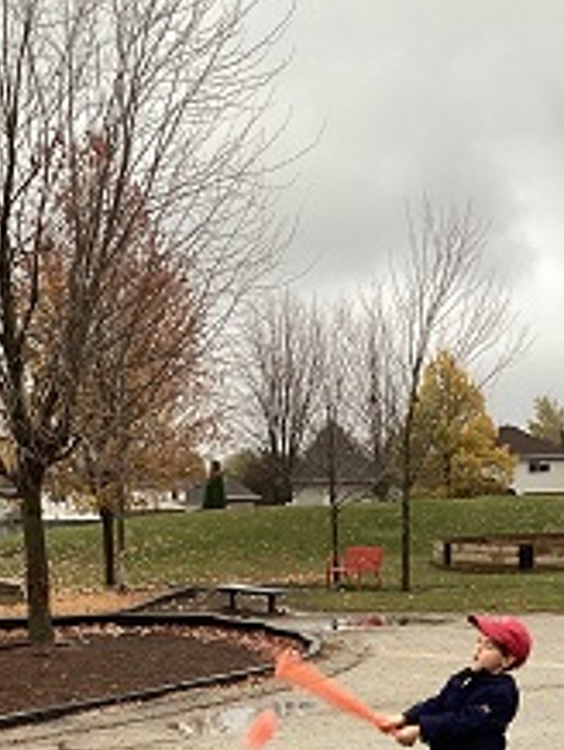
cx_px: 167
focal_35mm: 71
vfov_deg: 26.0
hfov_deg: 20.7
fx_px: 1539
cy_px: 747
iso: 80
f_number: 2.4
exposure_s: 1/100
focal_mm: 3.3
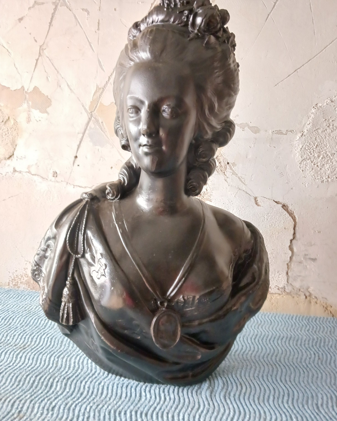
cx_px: 167
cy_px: 193
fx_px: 362
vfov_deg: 60.4
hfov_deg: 50.0
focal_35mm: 29
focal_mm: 4
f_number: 1.8
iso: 1250
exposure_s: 1/17
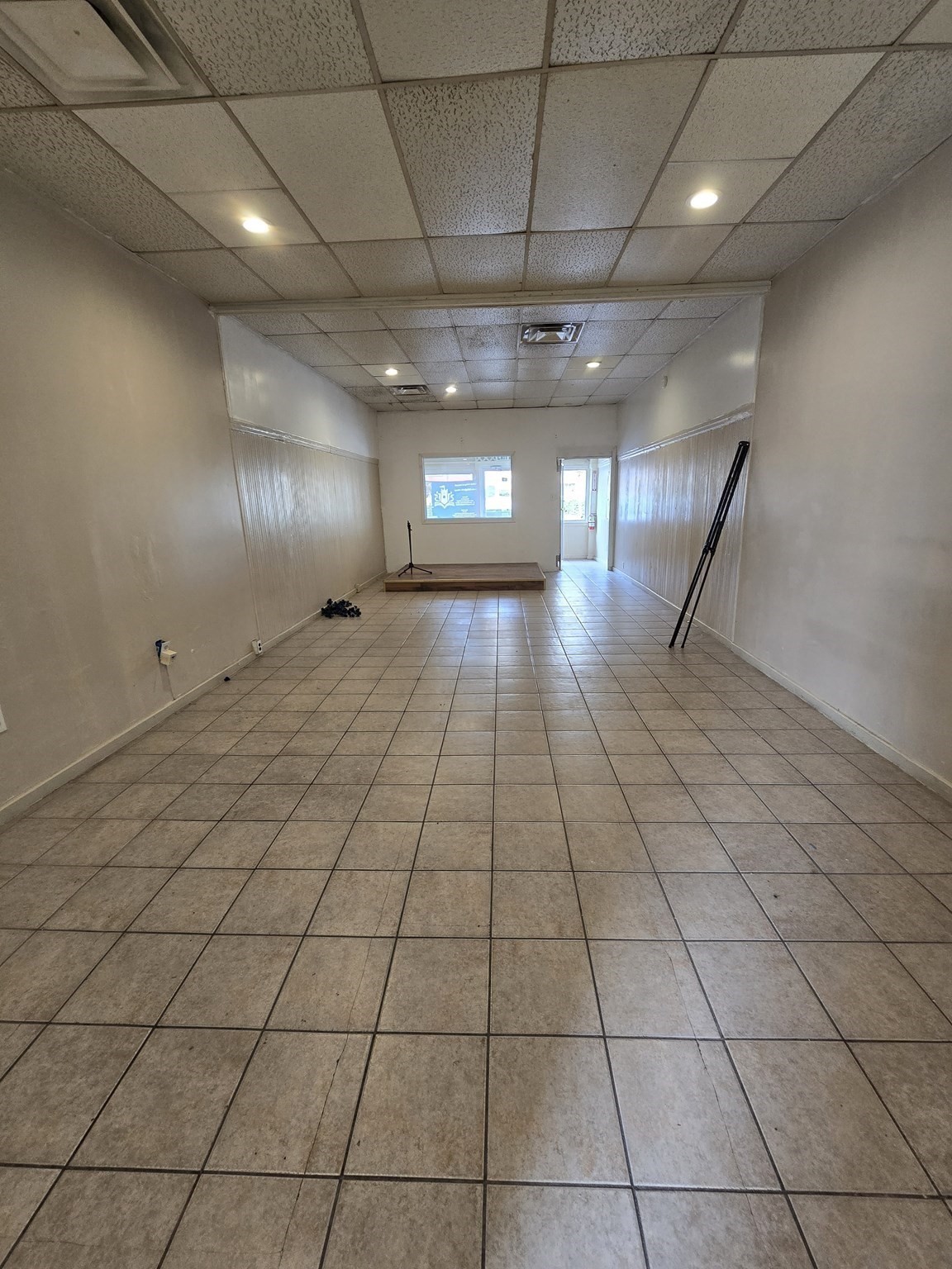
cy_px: 634
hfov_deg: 89.9
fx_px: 477
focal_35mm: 13
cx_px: 476
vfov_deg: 106.2
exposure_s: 1/60
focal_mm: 2.2
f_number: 2.2
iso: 200
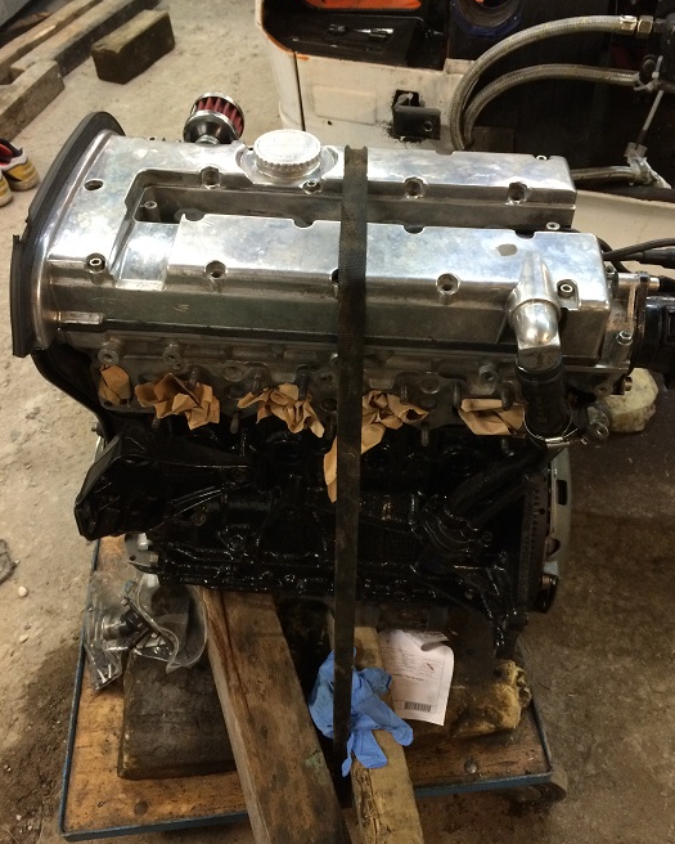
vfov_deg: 57.2
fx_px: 774
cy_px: 410
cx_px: 340
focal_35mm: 31
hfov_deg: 47.1
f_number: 2.2
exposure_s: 1/24
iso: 320
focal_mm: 4.15
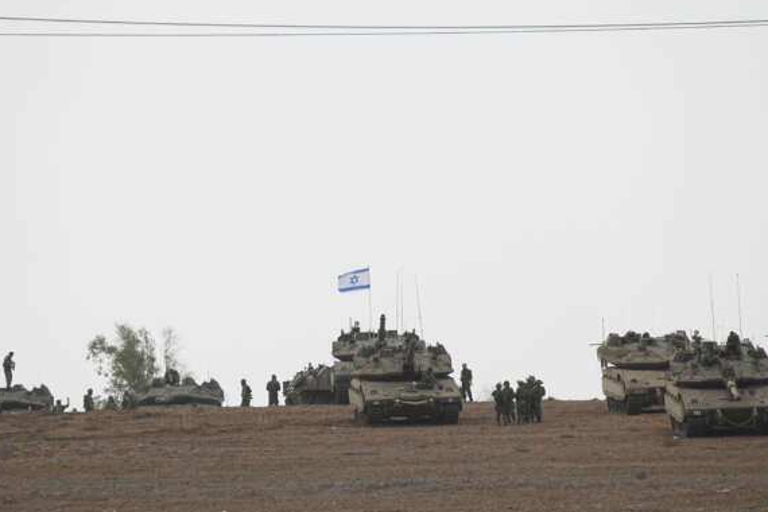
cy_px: 252
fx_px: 12863
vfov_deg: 2.3
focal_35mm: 603
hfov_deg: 3.4
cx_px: 388
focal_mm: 382
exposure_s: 1/320
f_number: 8
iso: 200
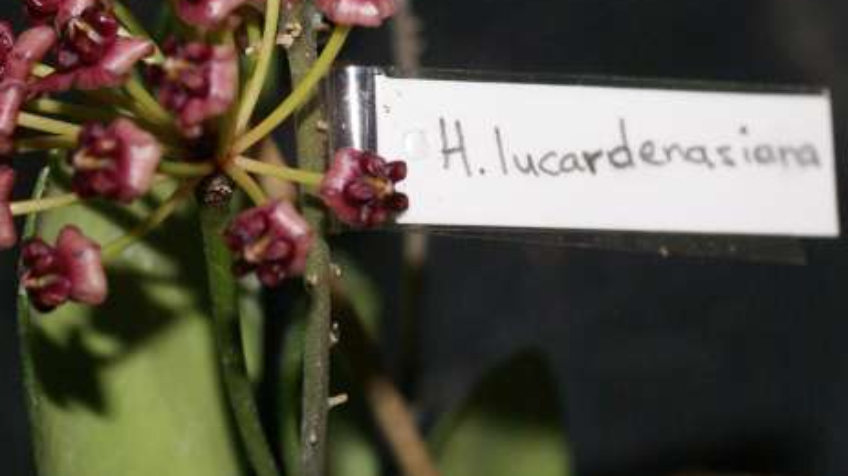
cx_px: 394
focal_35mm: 136
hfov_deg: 15.8
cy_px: 82
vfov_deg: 8.9
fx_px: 3057
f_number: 7.1
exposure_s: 1/80
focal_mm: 50
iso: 400
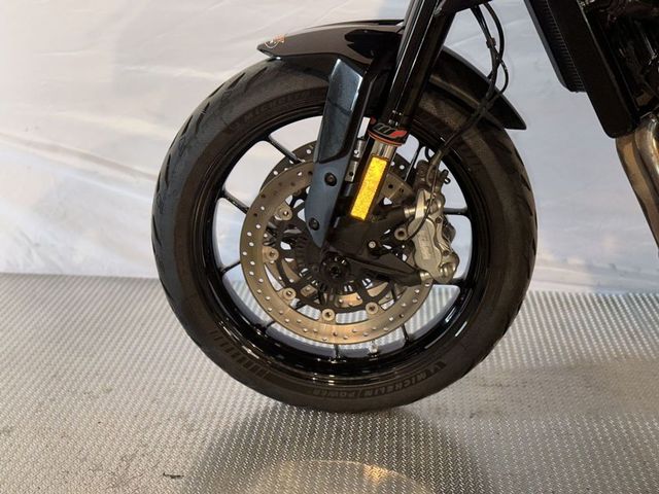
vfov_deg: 30.3
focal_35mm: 48
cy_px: 247
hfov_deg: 39.7
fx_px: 914
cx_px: 330
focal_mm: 6.86
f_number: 1.78
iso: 40
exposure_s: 1/55
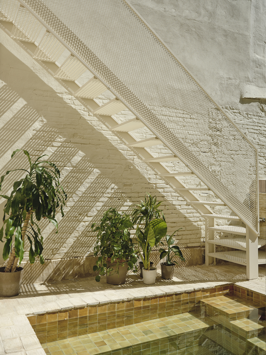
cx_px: 133
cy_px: 178
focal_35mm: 33
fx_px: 338
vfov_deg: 55.4
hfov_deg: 42.9
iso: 100
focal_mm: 41.1
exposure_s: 1/160
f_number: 8
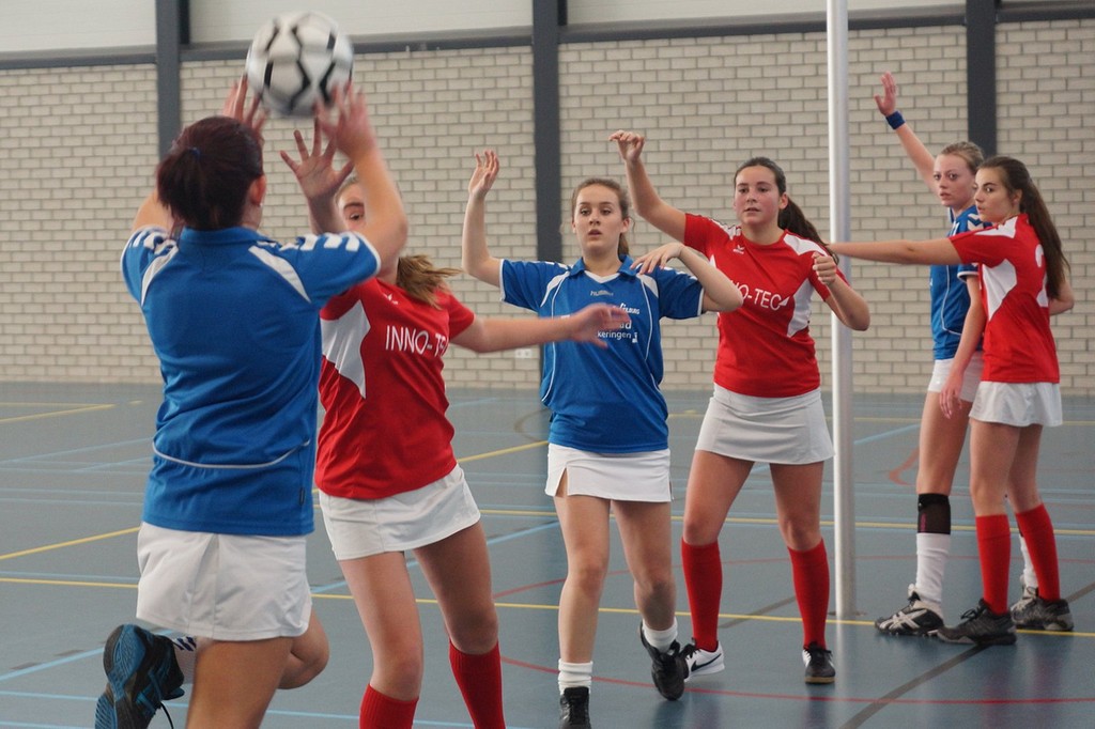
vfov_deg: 18.2
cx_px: 548
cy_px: 364
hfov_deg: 27.0
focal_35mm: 75
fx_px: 2280
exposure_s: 1/250
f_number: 2.8
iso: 800
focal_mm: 50
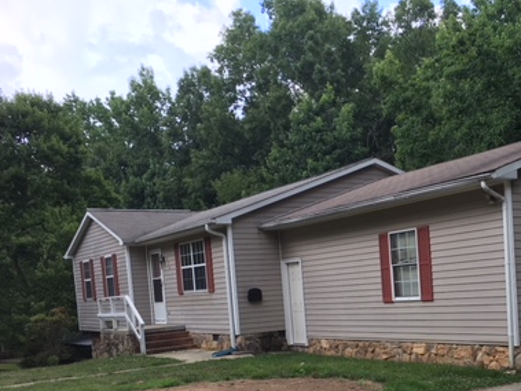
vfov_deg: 28.8
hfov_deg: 37.4
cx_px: 423
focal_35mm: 49
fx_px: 737
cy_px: 329
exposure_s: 1/305
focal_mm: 4.15
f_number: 2.2
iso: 25
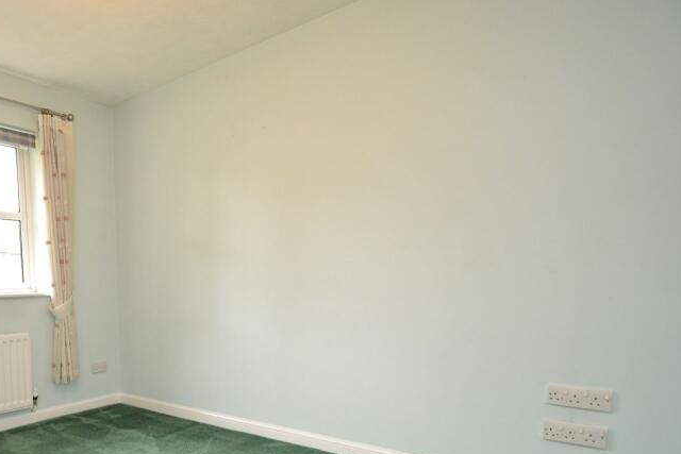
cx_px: 157
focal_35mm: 24
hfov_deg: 68.2
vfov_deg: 50.8
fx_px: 454
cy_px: 345
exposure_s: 1/60
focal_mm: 10
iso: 1000
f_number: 3.5
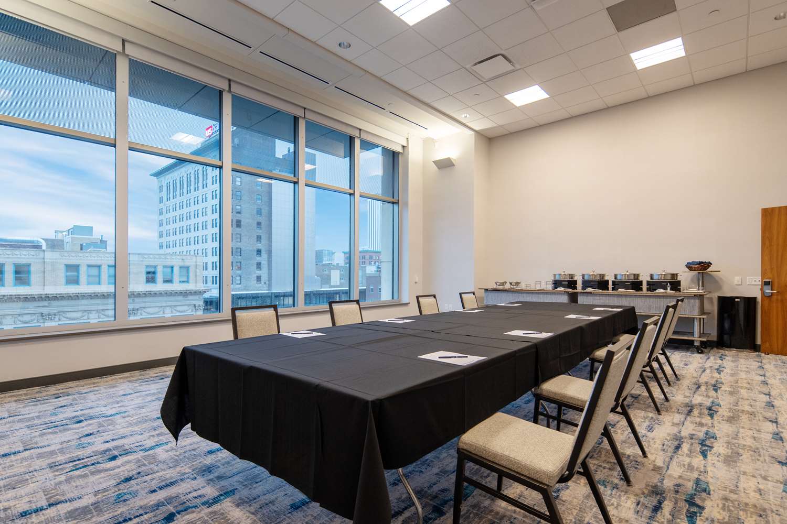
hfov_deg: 93.3
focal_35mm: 17
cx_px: 394
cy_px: 262
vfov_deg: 70.4
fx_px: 372
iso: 800
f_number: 8
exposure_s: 1/40
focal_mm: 17
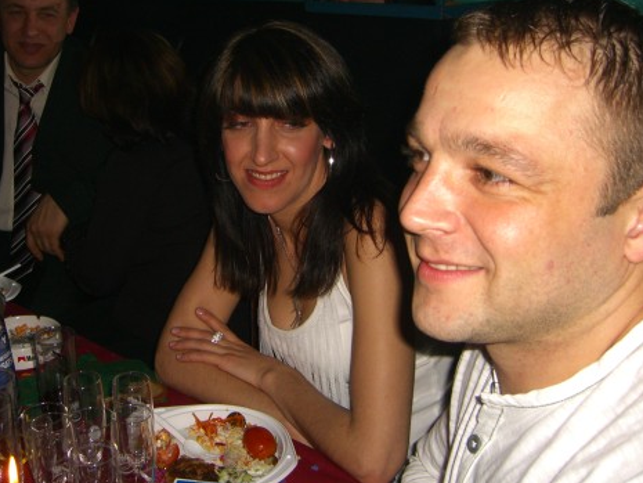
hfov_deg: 38.8
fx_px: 910
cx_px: 268
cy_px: 174
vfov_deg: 29.5
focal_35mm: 49
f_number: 2.8
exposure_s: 1/60
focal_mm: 7.9
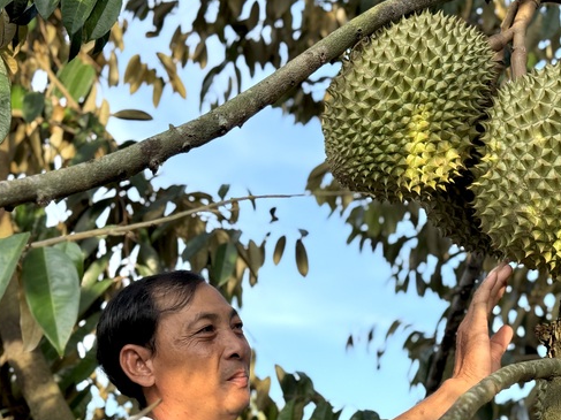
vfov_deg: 20.6
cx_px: 381
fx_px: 1150
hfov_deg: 27.2
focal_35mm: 71
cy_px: 283
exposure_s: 1/538
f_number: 1.78
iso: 80
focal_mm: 6.76
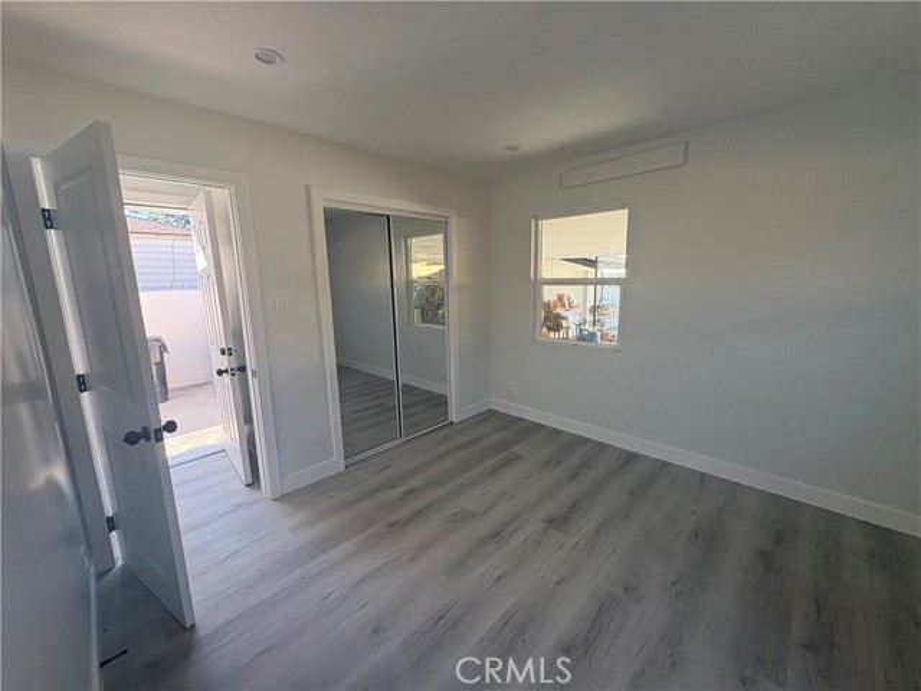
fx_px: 372
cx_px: 460
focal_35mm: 14
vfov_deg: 85.7
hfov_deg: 102.1
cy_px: 346
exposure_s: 1/117
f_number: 2.2
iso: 100
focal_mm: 2.22
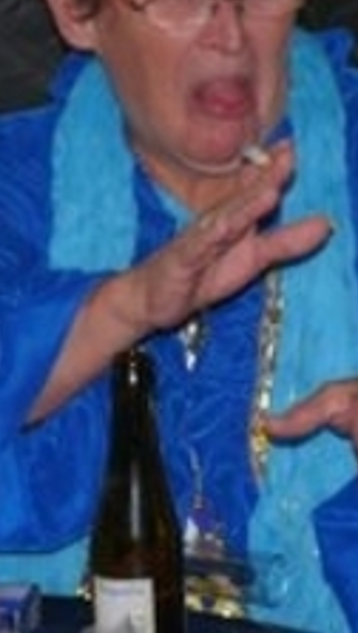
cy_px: -3
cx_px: 301
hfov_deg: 5.2
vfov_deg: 9.1
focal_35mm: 234
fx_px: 3936
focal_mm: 16.9
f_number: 5
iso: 100
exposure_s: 1/60
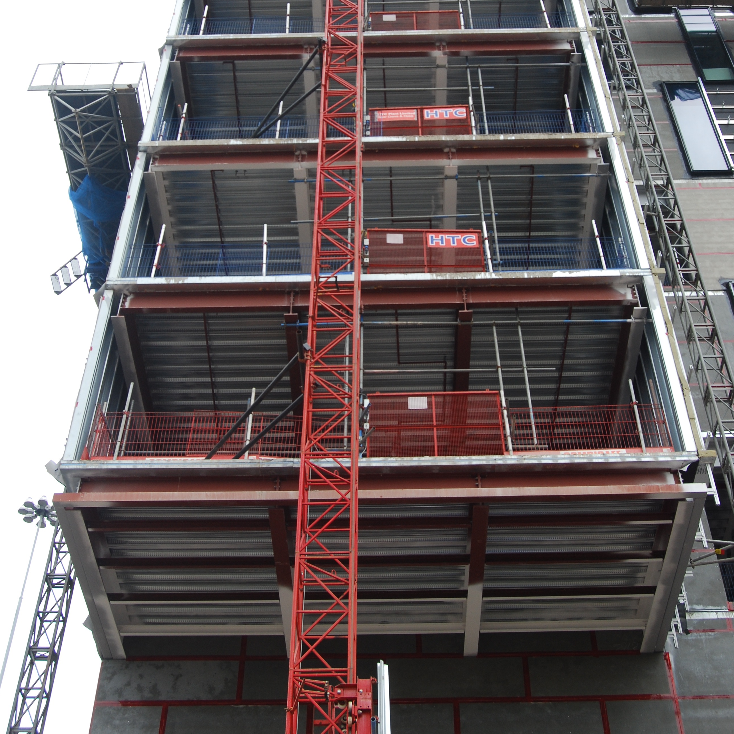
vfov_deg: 33.4
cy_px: 189
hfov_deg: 34.0
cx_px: 369
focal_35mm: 50
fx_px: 1199
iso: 200
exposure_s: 1/80
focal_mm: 26
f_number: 8
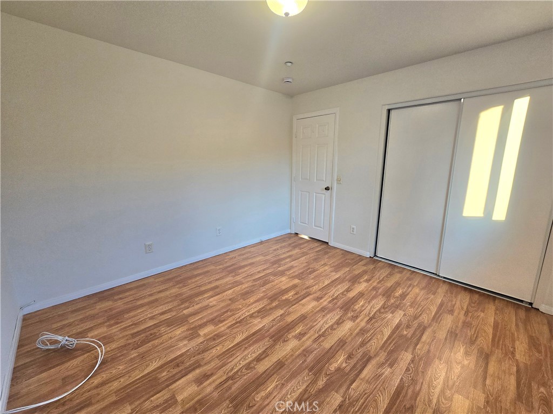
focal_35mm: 13
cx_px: 276
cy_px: 207
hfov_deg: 106.2
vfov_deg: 89.9
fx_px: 208
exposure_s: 1/60.2
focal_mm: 2.2
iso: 100
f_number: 2.2
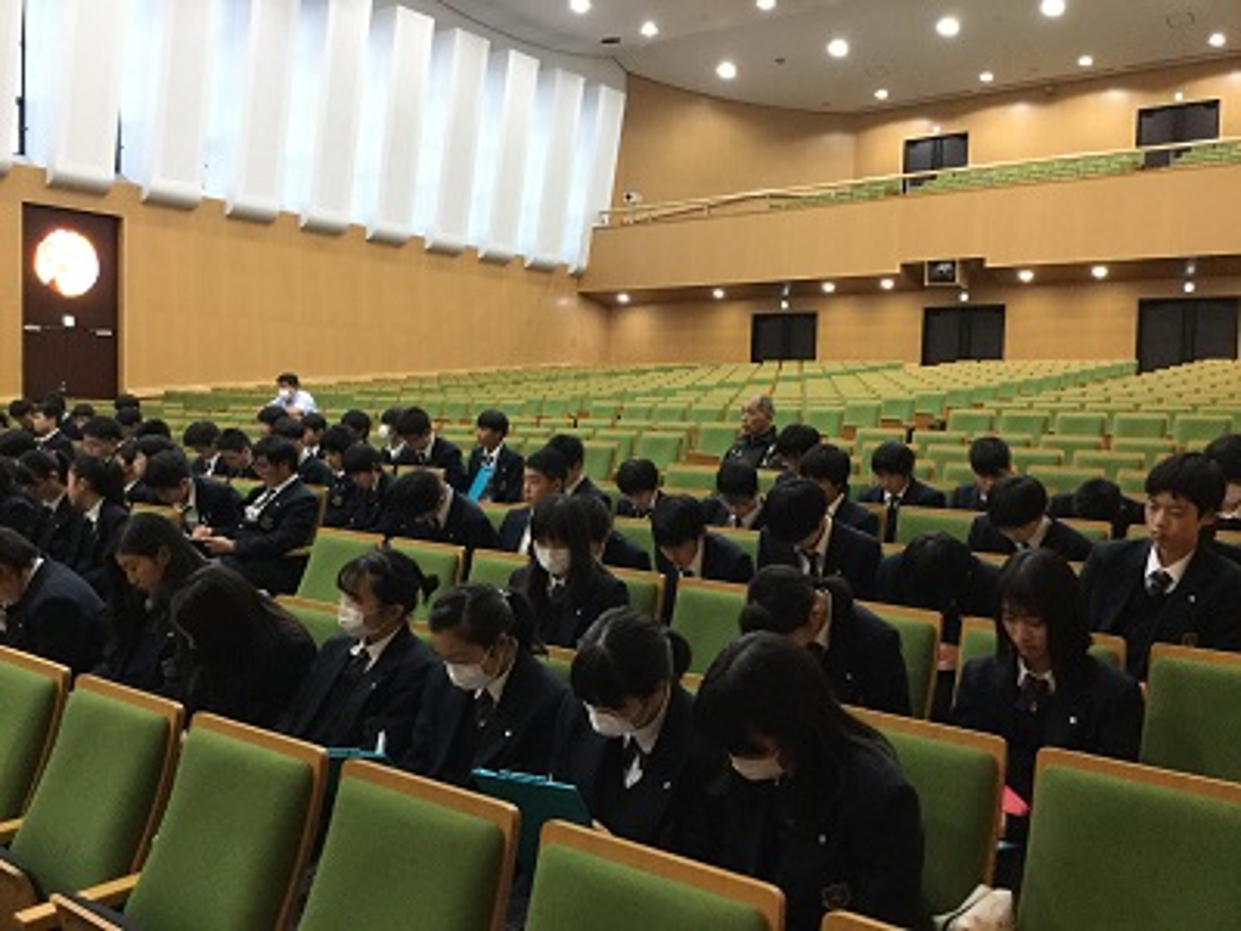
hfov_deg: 58.4
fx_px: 1111
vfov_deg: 45.4
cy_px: 466
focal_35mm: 31
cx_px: 620
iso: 200
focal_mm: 3.3
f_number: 2.4
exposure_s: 1/30
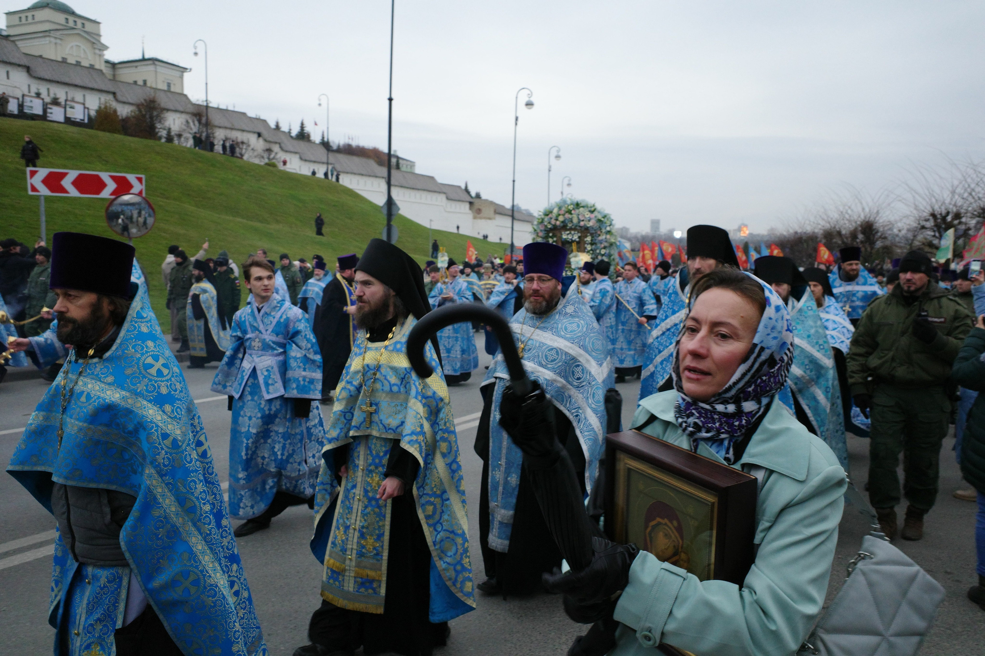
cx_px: 492
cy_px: 328
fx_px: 766
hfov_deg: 65.5
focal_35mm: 28
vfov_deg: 46.4
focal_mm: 18.3
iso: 1600
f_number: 7.1
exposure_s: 1/125
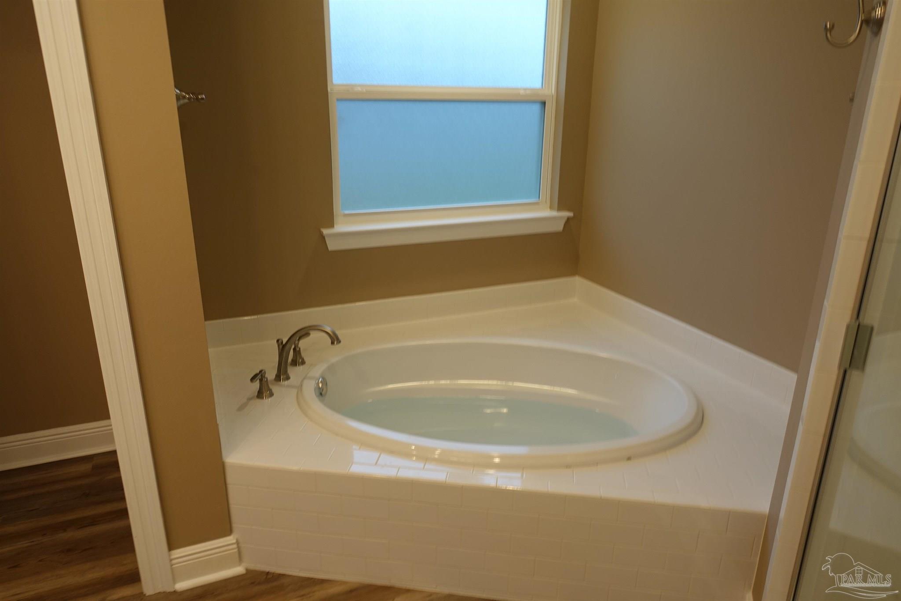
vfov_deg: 53.1
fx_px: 601
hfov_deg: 73.7
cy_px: 300
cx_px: 450
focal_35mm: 24
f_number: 2.8
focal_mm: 8.8
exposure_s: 1/30
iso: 125
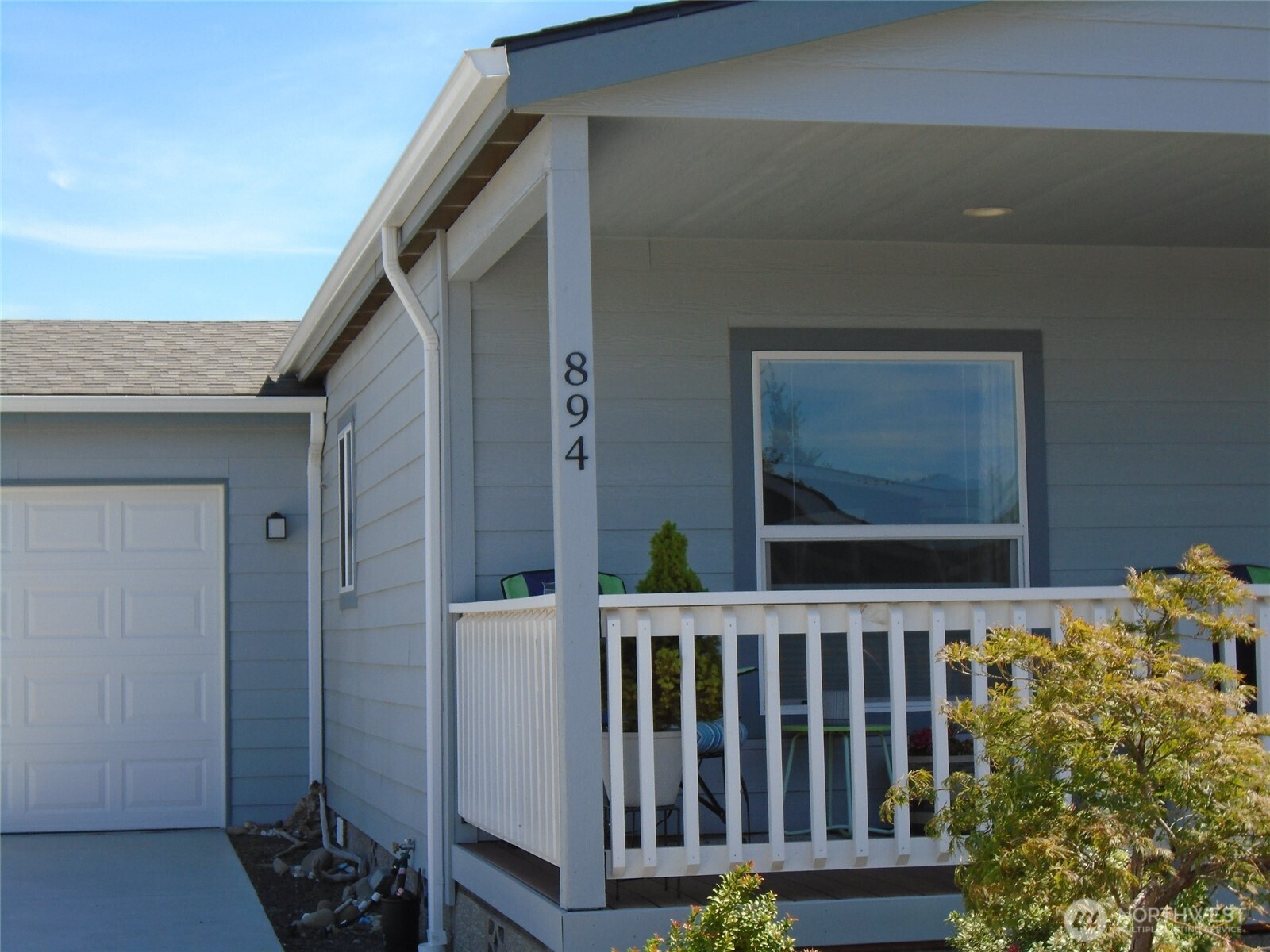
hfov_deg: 28.6
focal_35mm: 68
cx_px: 635
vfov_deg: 21.6
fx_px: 2495
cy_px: 476
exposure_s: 1/250
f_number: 5.5
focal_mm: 12
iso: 100
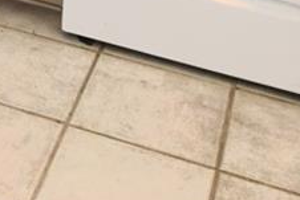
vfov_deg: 10.3
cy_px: -352
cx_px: -135
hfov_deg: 17.5
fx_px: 884
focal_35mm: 106
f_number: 6.3
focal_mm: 10
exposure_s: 1/161
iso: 400
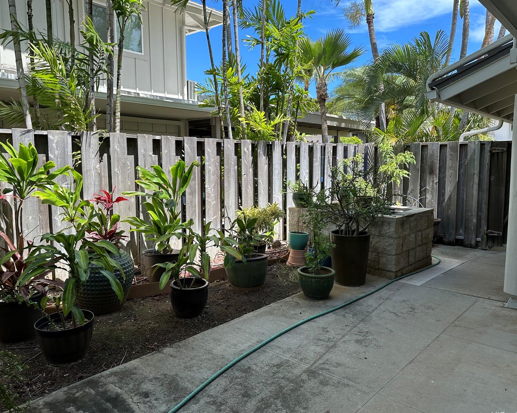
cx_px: 257
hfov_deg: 66.0
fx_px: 398
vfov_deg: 54.9
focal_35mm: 26
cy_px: 204
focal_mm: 6.86
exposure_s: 1/1374
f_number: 1.78
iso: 80
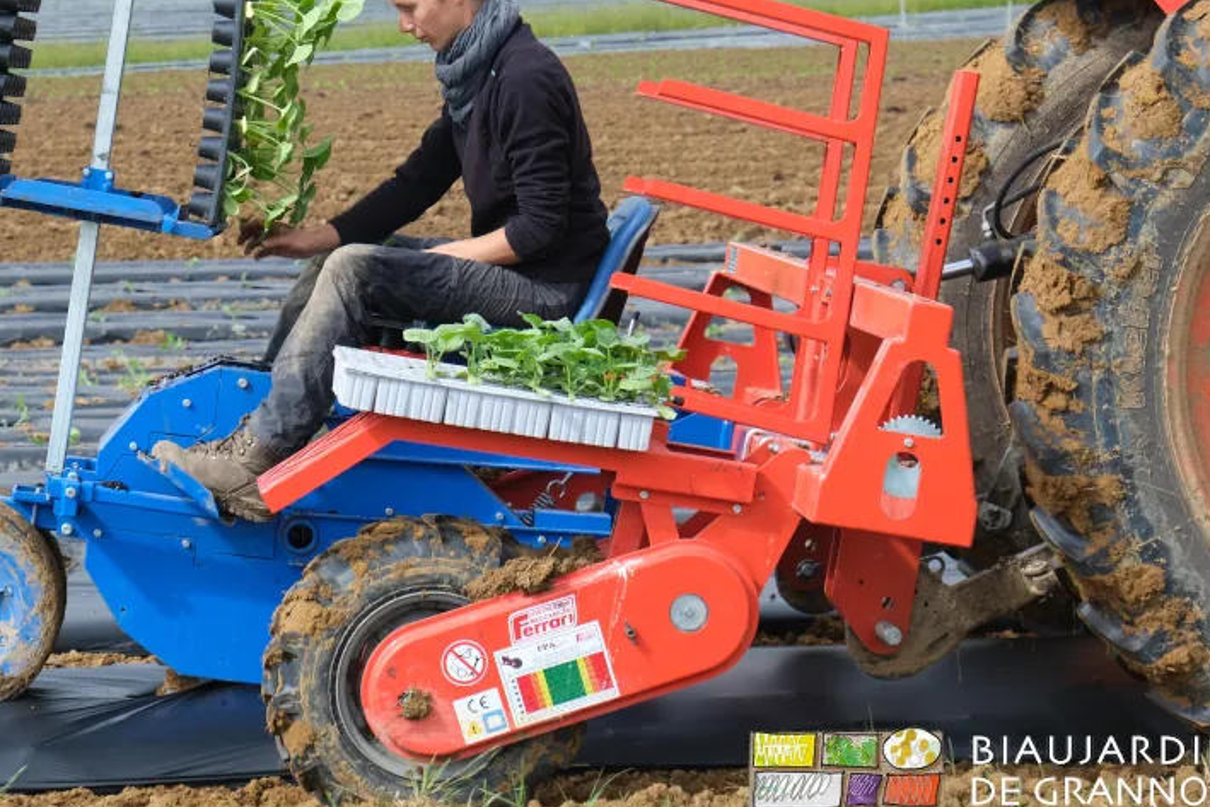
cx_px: 389
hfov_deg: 17.4
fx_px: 3933
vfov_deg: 11.7
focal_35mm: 117
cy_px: 293
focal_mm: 55
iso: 160
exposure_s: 1/170
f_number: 7.1
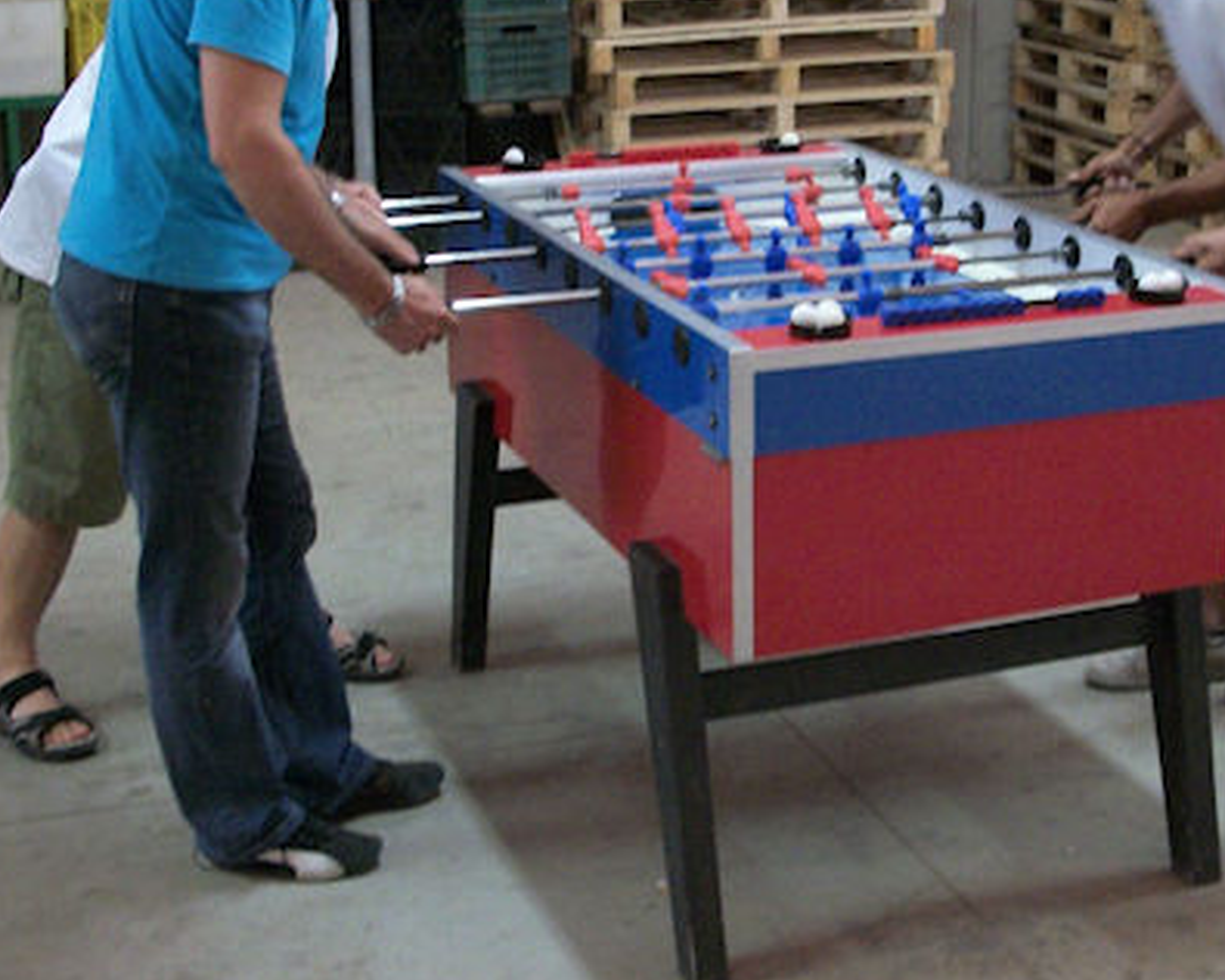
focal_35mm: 51
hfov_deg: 36.2
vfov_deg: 29.5
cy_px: 316
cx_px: 831
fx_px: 1849
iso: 250
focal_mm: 6.3
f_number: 3.1
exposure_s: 1/8
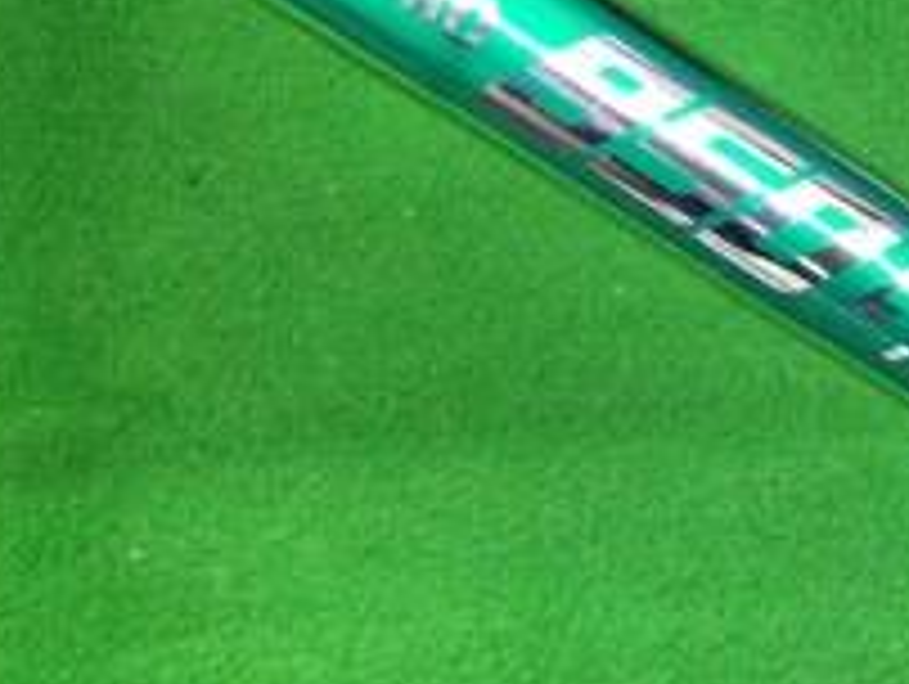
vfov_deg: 15.1
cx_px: 1084
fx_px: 2576
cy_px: 396
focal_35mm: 98
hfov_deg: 18.9
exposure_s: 1/30
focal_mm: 3.3
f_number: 2.4
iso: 200
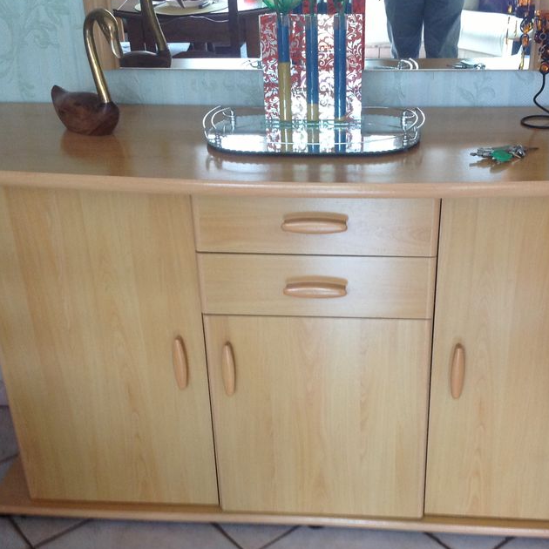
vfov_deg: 34.6
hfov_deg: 34.6
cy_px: 314
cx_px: 323
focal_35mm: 49
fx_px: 879
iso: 125
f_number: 2.4
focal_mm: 4.28
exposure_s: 1/15
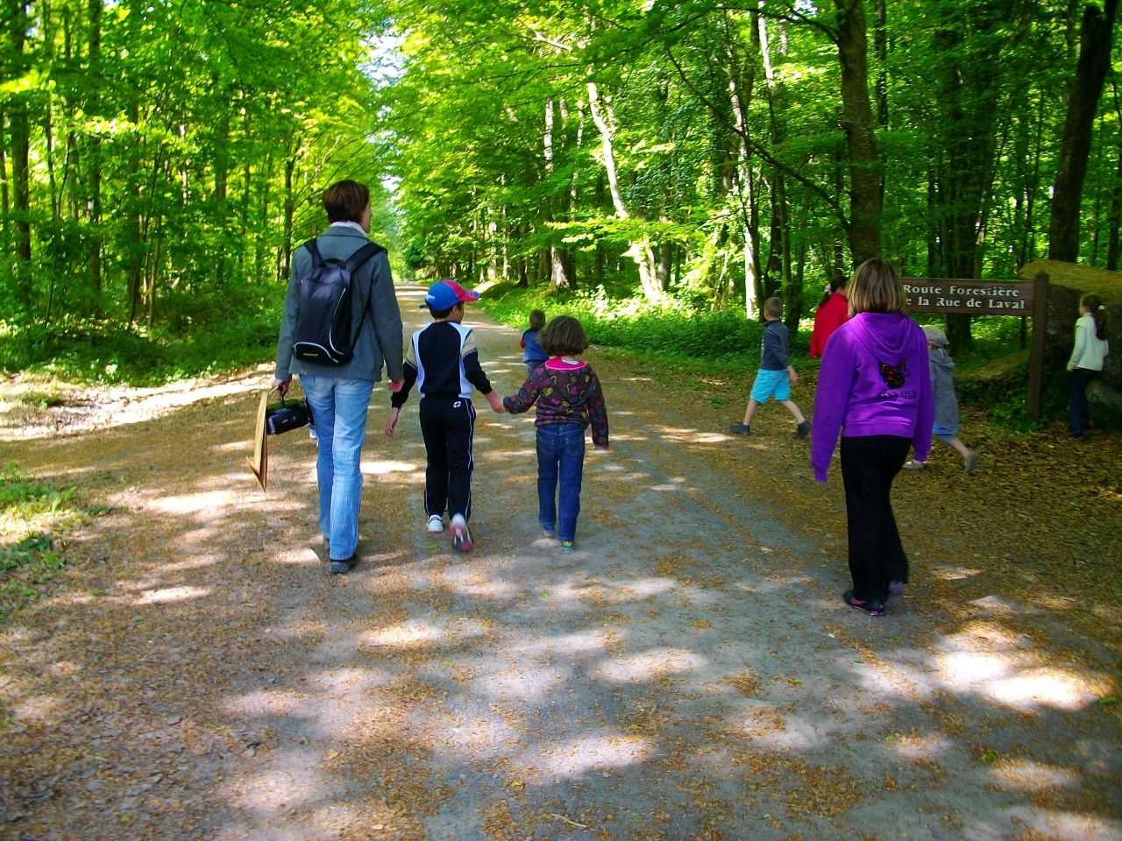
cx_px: 561
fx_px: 1037
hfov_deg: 56.8
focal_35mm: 32
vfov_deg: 44.2
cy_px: 420
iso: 80
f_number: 2.9
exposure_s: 1/66.9
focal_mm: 5.7
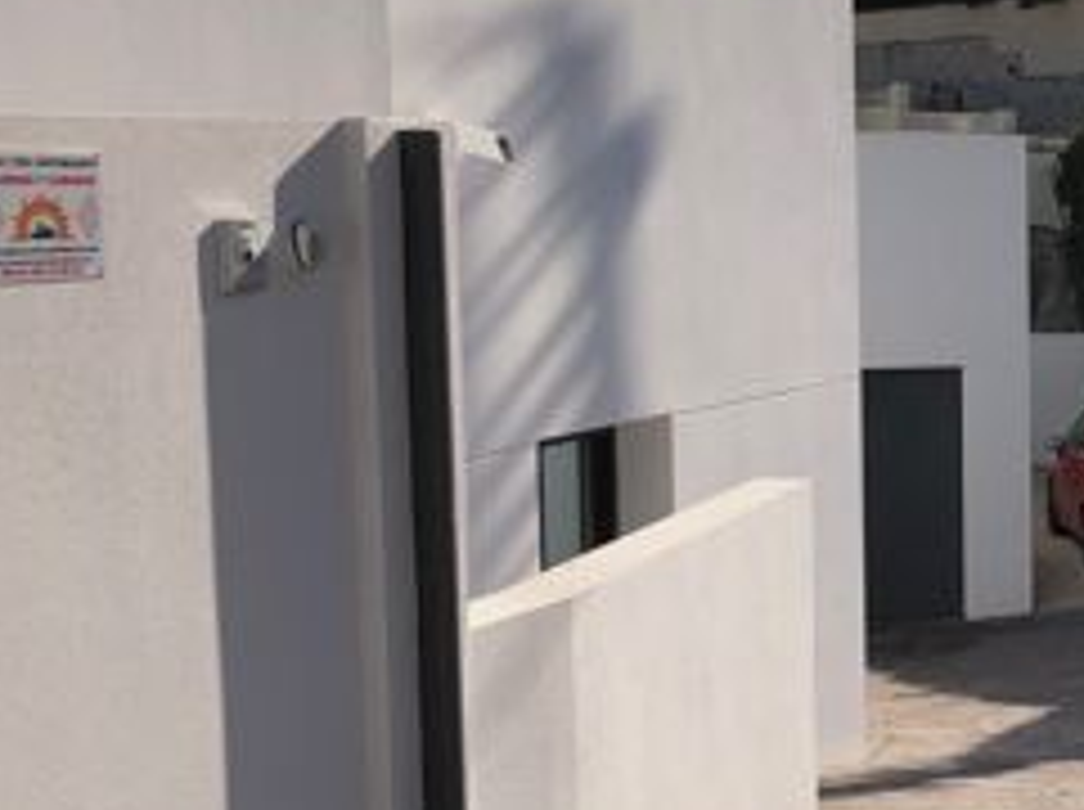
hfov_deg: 21.9
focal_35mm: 82
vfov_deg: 17.9
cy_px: 477
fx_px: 2564
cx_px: 1329
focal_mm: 3.99
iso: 20
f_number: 1.8
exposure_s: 1/3003
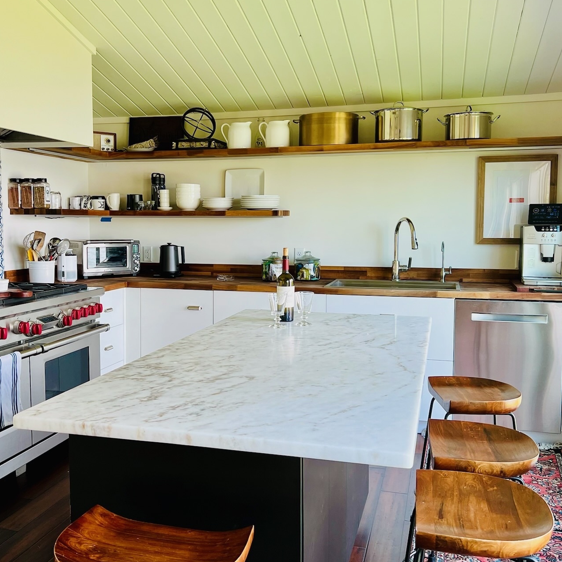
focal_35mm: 37
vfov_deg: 44.9
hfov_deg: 44.8
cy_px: 270
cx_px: 232
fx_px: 680
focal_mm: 5.7
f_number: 1.5
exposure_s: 1/121
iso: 64
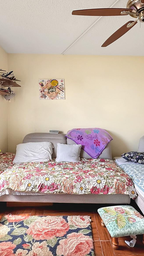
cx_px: 74
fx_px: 142
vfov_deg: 83.8
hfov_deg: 53.6
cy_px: 126
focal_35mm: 21
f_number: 2.2
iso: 125
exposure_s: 1/99
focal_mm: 2.22
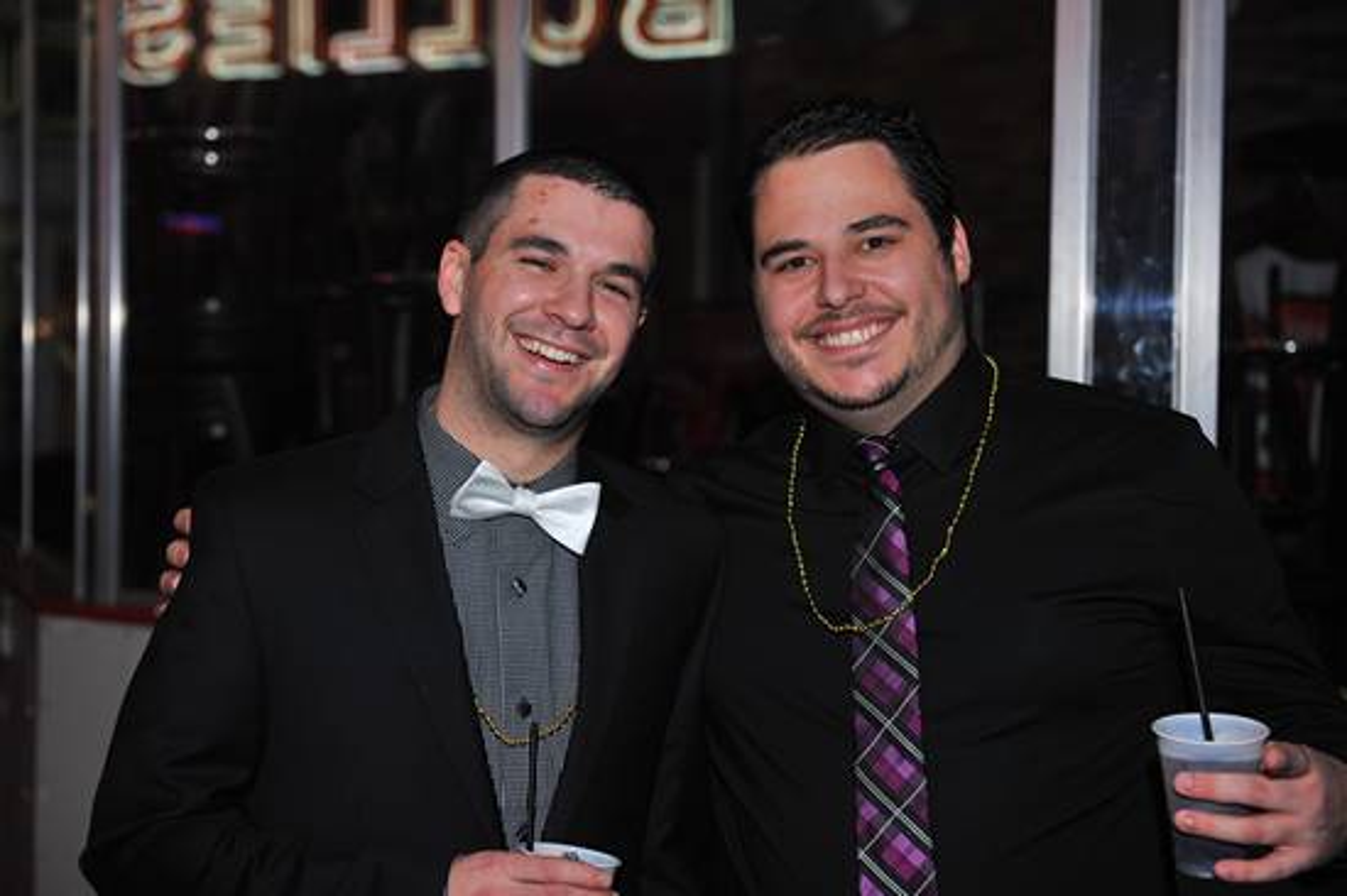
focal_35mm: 62
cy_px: 448
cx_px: 674
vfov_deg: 21.9
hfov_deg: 32.4
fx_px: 2318
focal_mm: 62
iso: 1000
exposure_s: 1/100
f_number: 4.5
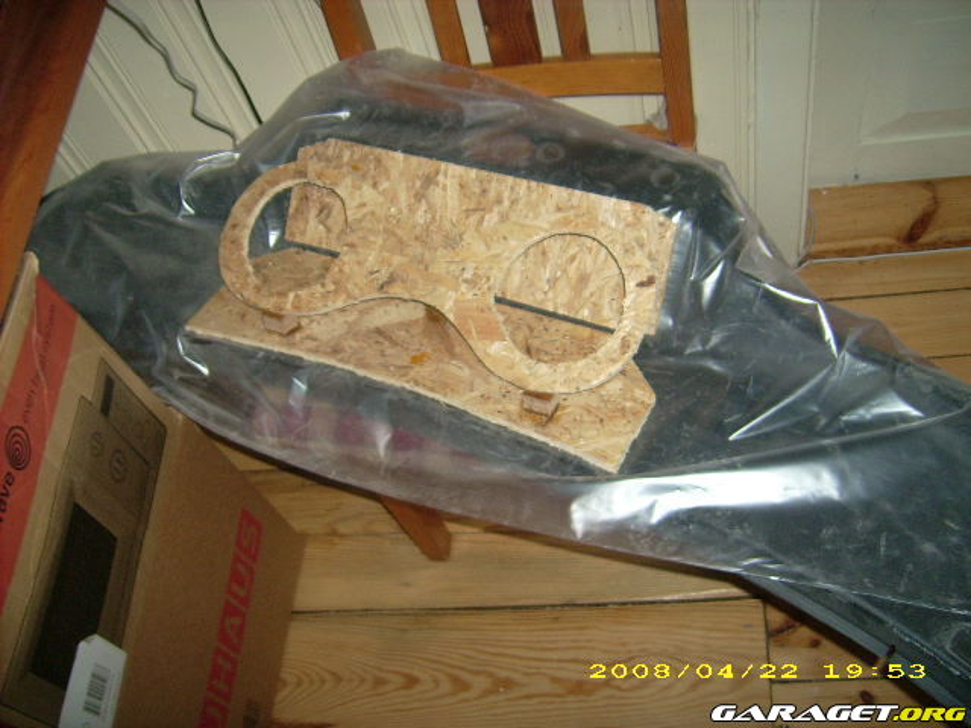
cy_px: 364
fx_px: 982
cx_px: 486
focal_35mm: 35
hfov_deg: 52.6
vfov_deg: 40.7
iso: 100
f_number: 2.8
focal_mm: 5.95
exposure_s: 1/60
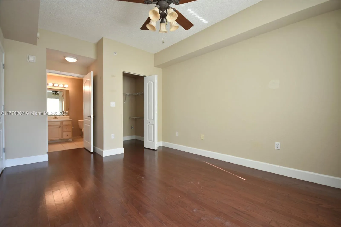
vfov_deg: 77.3
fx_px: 142
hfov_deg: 100.4
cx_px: 170
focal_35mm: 15
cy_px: 114
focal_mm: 10
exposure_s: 1/15
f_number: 4
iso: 140
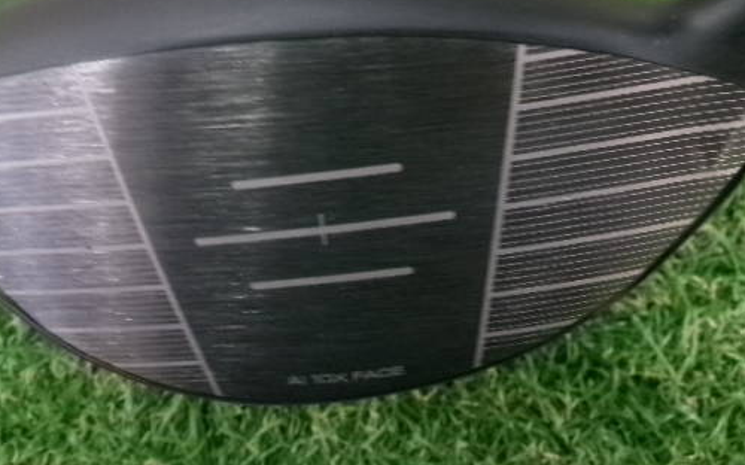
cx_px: 299
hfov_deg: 51.2
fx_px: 771
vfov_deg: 33.3
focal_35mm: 38
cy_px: 156
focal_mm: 5.1
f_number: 3.9
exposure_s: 1/34
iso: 800
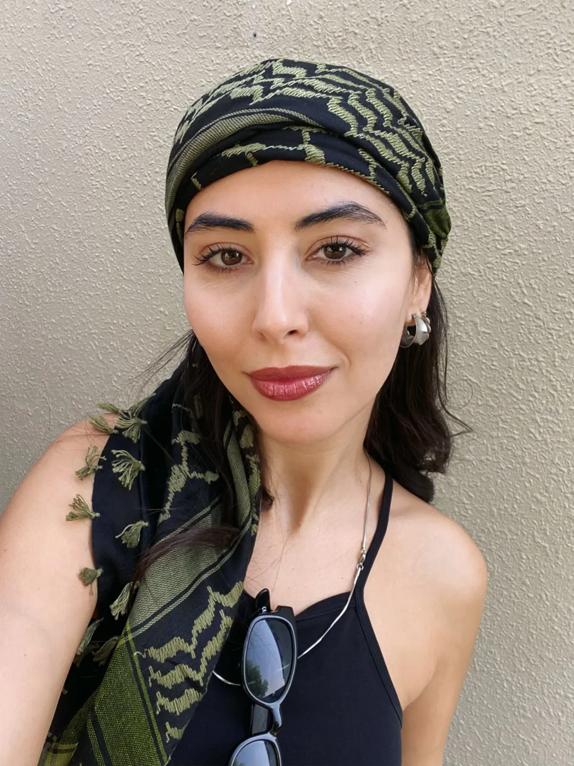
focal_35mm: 30
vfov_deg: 60.0
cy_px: 383
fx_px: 663
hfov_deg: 46.8
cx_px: 287
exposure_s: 1/122
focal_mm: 2.71
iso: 25
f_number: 2.2
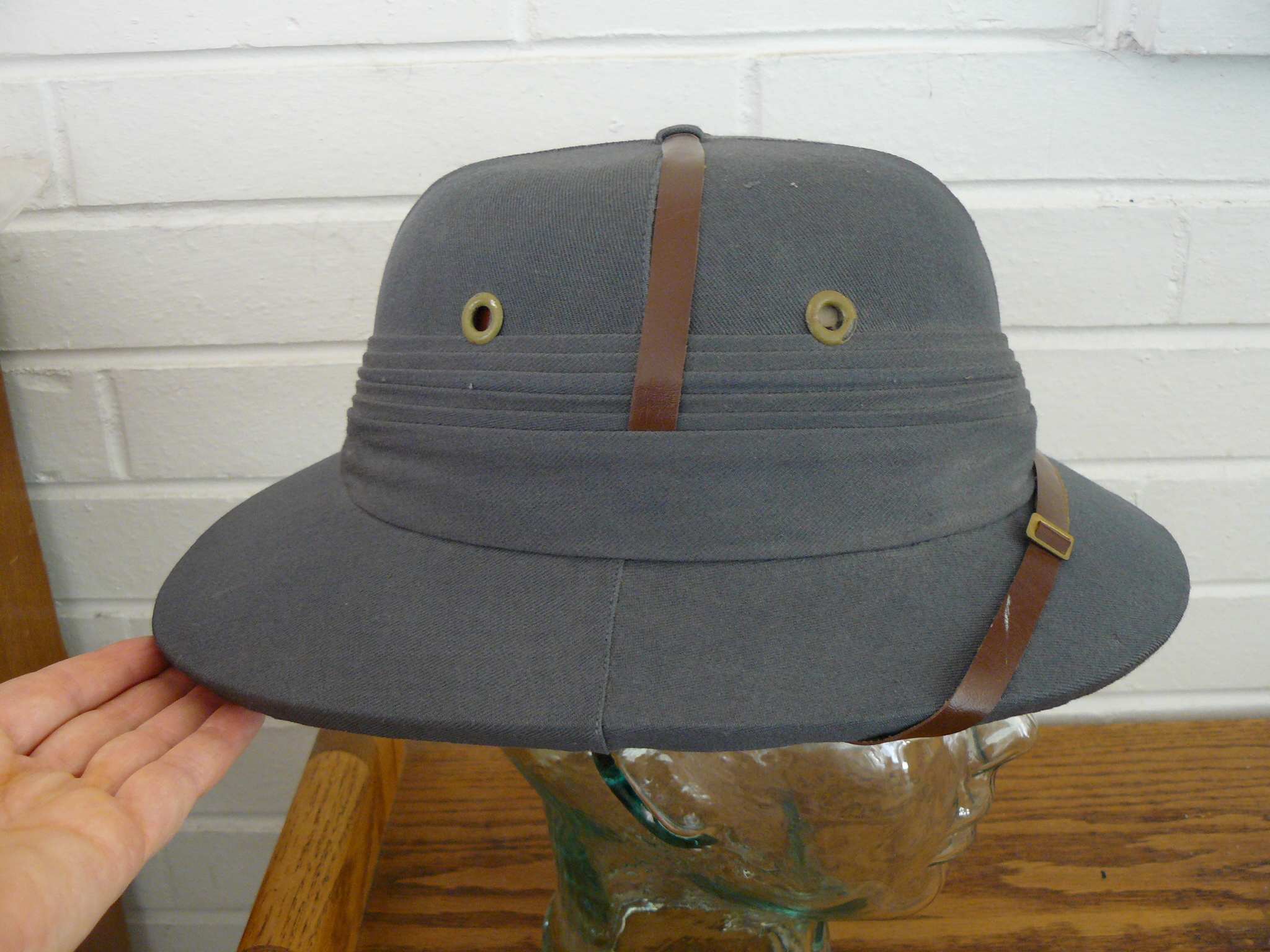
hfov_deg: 51.4
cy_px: 476
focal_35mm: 36
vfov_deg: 39.7
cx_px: 635
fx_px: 1321
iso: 200
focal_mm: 6
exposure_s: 1/25
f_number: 2.8
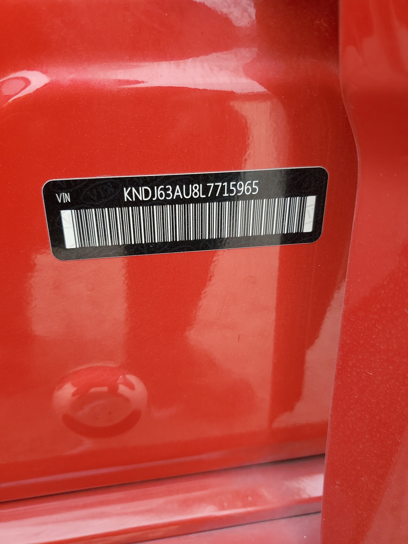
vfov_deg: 67.3
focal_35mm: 26
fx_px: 409
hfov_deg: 53.1
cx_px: 204
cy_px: 272
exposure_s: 1/417
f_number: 1.5
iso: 50
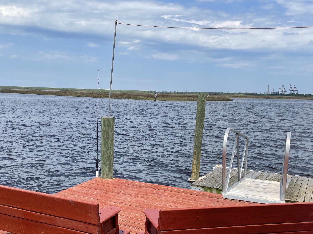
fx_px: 344
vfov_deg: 37.4
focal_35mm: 38
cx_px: 138
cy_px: 149
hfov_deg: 48.9
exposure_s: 1/4292
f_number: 1.6
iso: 32
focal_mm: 4.2
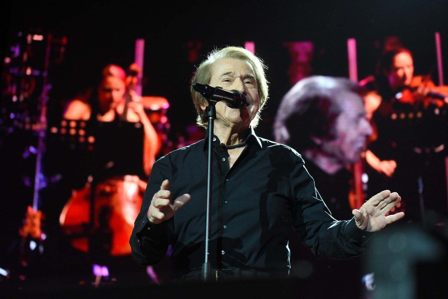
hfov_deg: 25.4
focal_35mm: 80
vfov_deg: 17.1
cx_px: 224
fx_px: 996
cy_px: 150
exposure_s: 1/400
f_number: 4
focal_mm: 80
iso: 5600
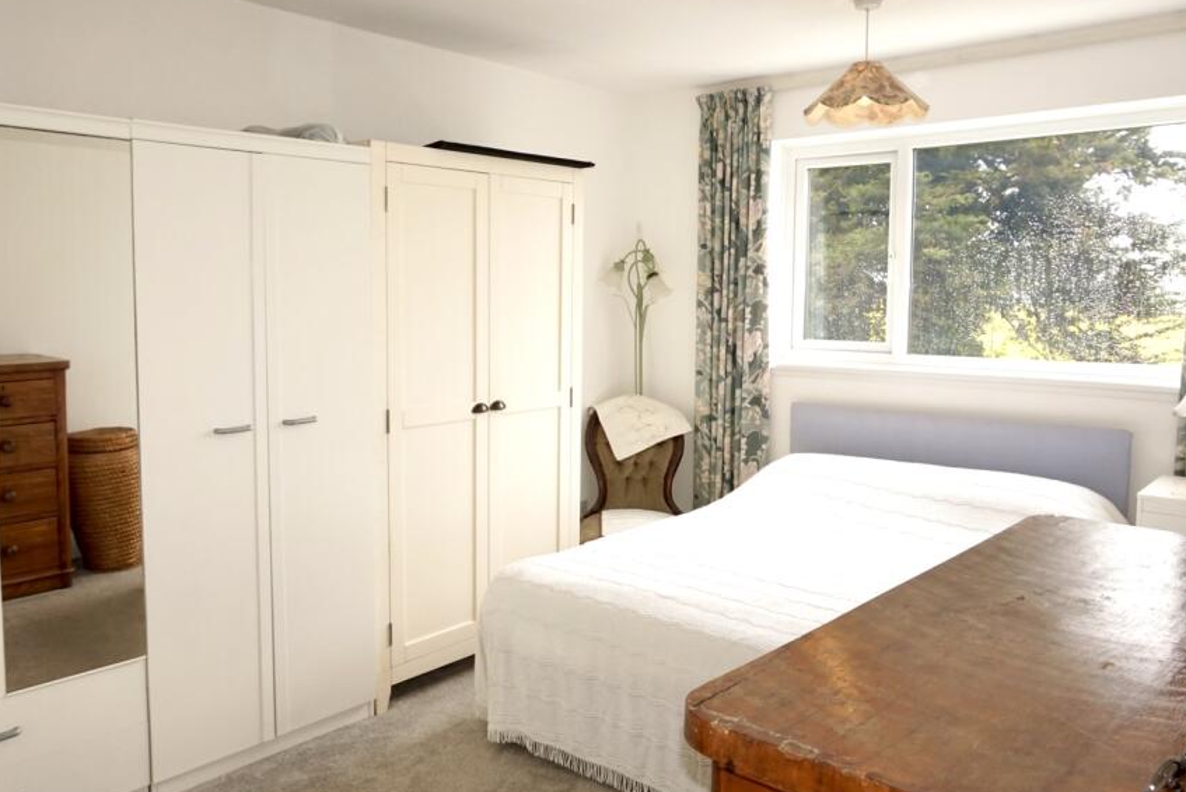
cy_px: 371
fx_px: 956
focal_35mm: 29
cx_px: 553
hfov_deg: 63.6
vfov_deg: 45.0
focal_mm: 16
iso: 400
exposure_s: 1/125
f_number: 6.3
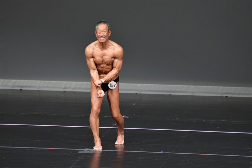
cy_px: 84
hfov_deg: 5.5
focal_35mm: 375
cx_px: 126
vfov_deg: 3.7
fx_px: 2624
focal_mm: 250
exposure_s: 1/400
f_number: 5.6
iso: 4000
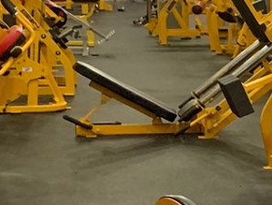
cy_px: 166
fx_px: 1062
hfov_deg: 11.9
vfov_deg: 11.0
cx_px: 652
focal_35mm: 135
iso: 320
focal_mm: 4.25
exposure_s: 1/60
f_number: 1.8
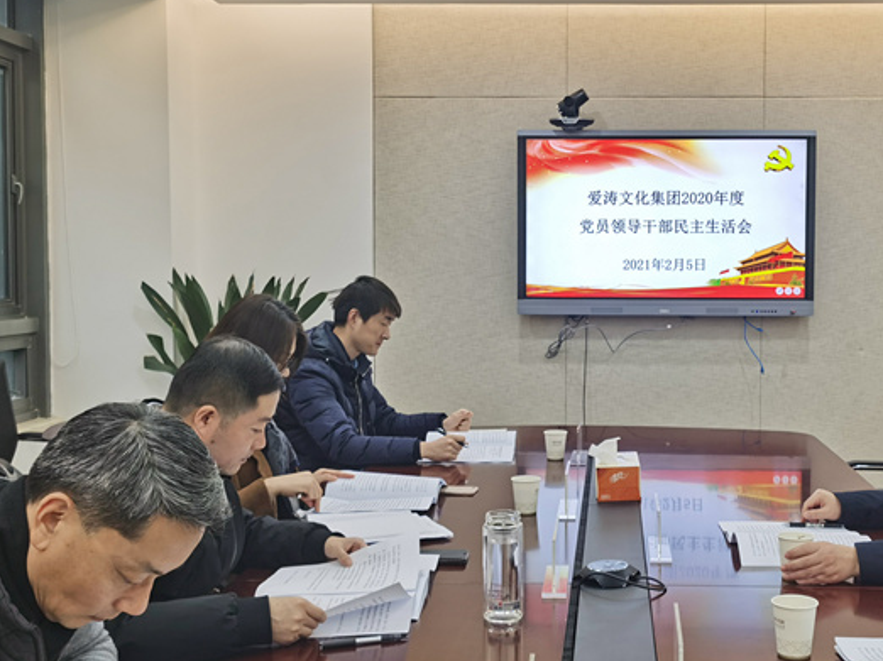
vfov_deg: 31.5
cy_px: 335
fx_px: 1173
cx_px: 582
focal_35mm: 46
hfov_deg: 40.8
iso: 64
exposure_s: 1/100
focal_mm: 5.56
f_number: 1.6
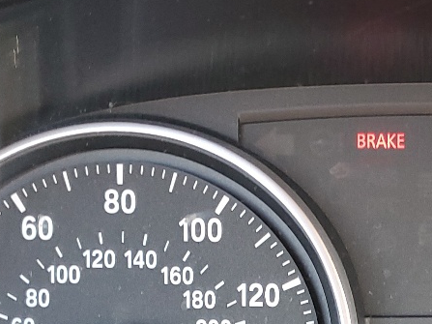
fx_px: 1160
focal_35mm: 93
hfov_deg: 20.5
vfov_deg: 15.6
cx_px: 418
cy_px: 334
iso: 85
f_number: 1.5
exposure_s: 1/60.2
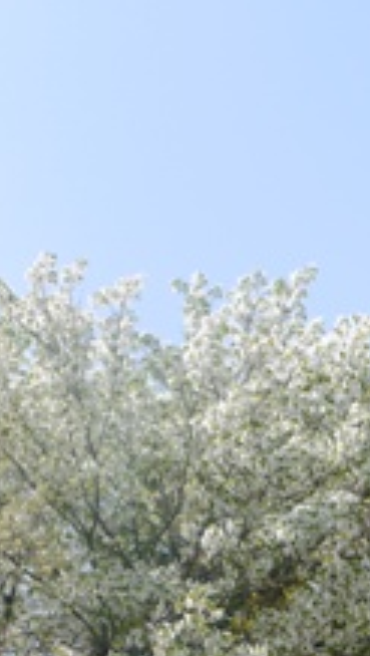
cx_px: 39
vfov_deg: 24.3
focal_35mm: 85
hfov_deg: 14.1
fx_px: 1479
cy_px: 587
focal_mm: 19
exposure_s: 1/250
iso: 100
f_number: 6.3
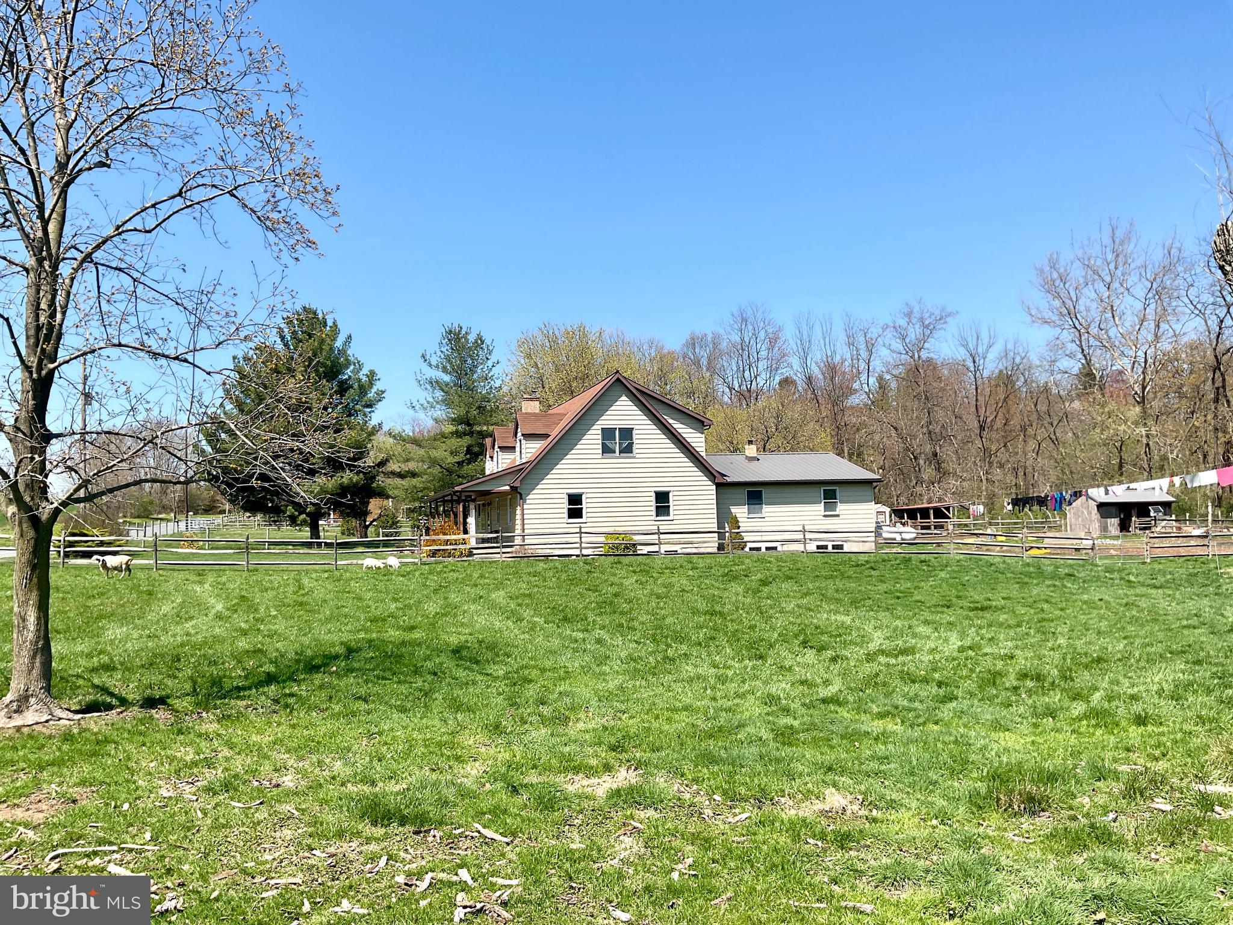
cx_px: 616
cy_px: 462
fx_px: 1033
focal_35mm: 29
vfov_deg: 48.2
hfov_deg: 61.7
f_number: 1.8
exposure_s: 1/1730
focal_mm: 3
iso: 16
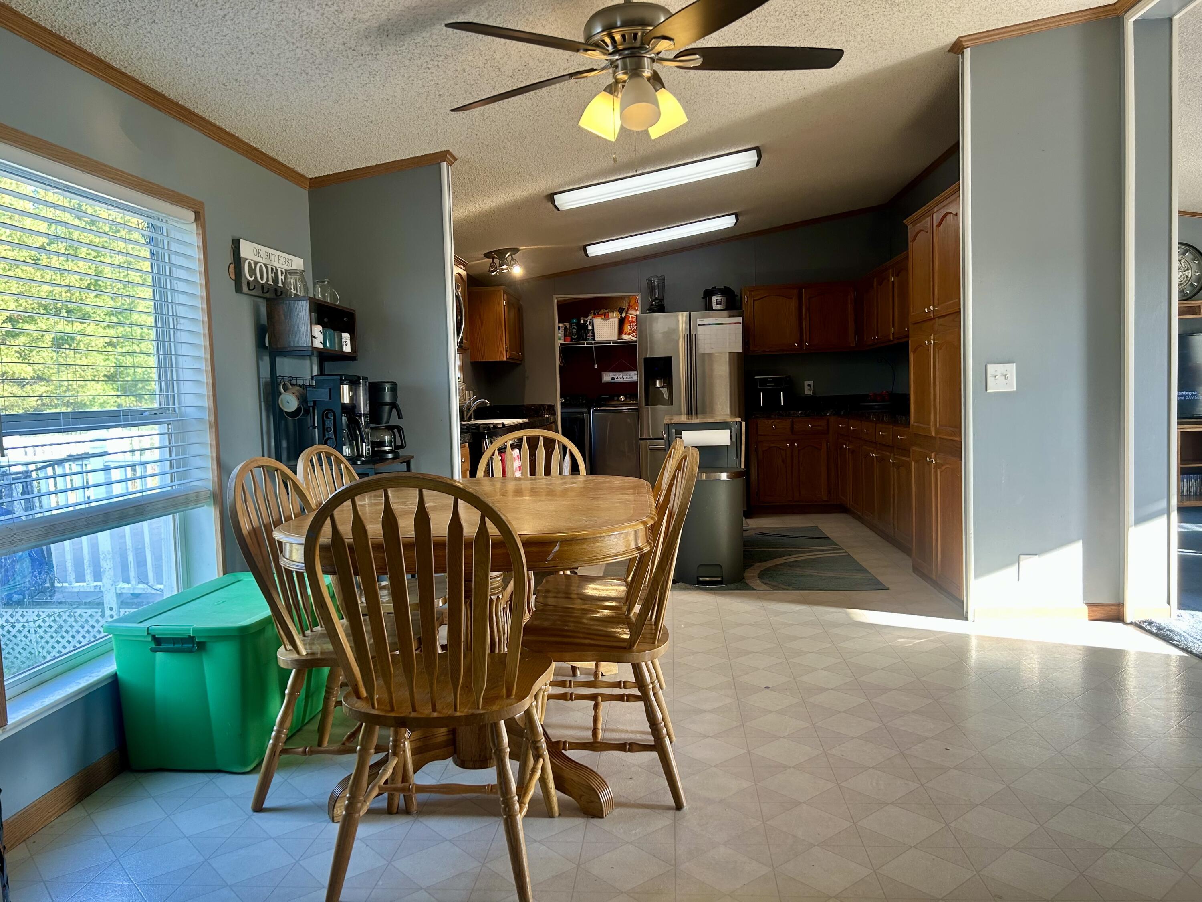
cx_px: 601
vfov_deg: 53.1
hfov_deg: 67.3
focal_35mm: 26
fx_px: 903
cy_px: 451
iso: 80
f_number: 1.5
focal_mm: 5.7
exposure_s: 1/120
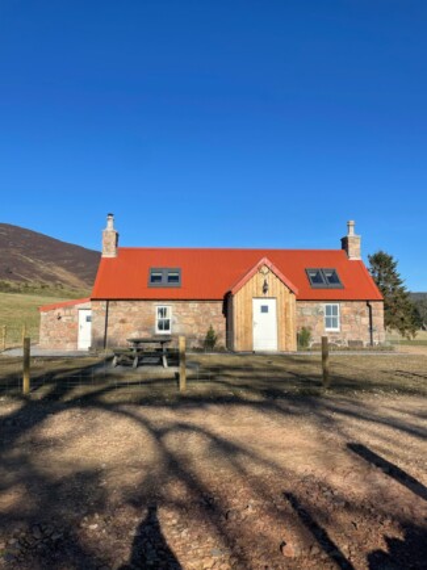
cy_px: 285
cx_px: 214
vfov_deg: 67.3
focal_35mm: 26
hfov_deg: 53.0
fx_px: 428
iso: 32
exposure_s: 1/3205
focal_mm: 4.2
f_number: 1.6
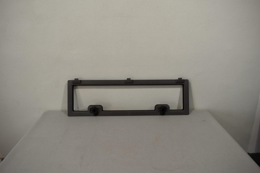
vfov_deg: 47.9
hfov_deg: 67.4
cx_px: 130
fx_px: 195
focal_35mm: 27
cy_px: 86
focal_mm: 18
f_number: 5.6
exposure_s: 1/125
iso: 220
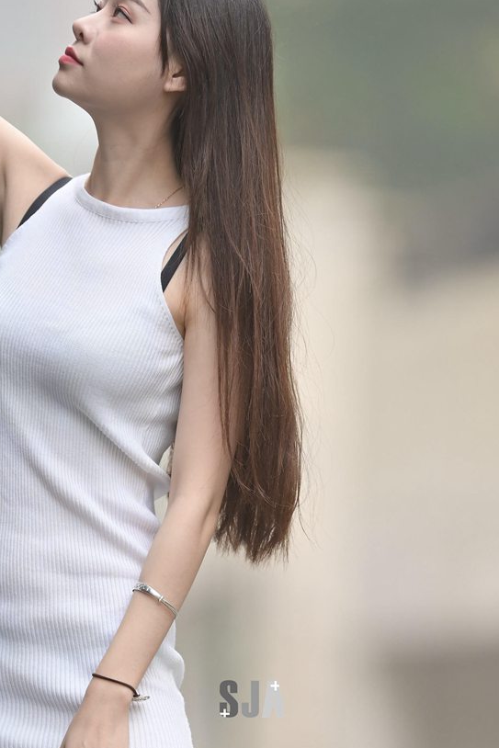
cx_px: 244
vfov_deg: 4.3
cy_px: 673
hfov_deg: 2.9
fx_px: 9954
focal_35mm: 479
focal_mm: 200
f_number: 2
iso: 160
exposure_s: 1/250
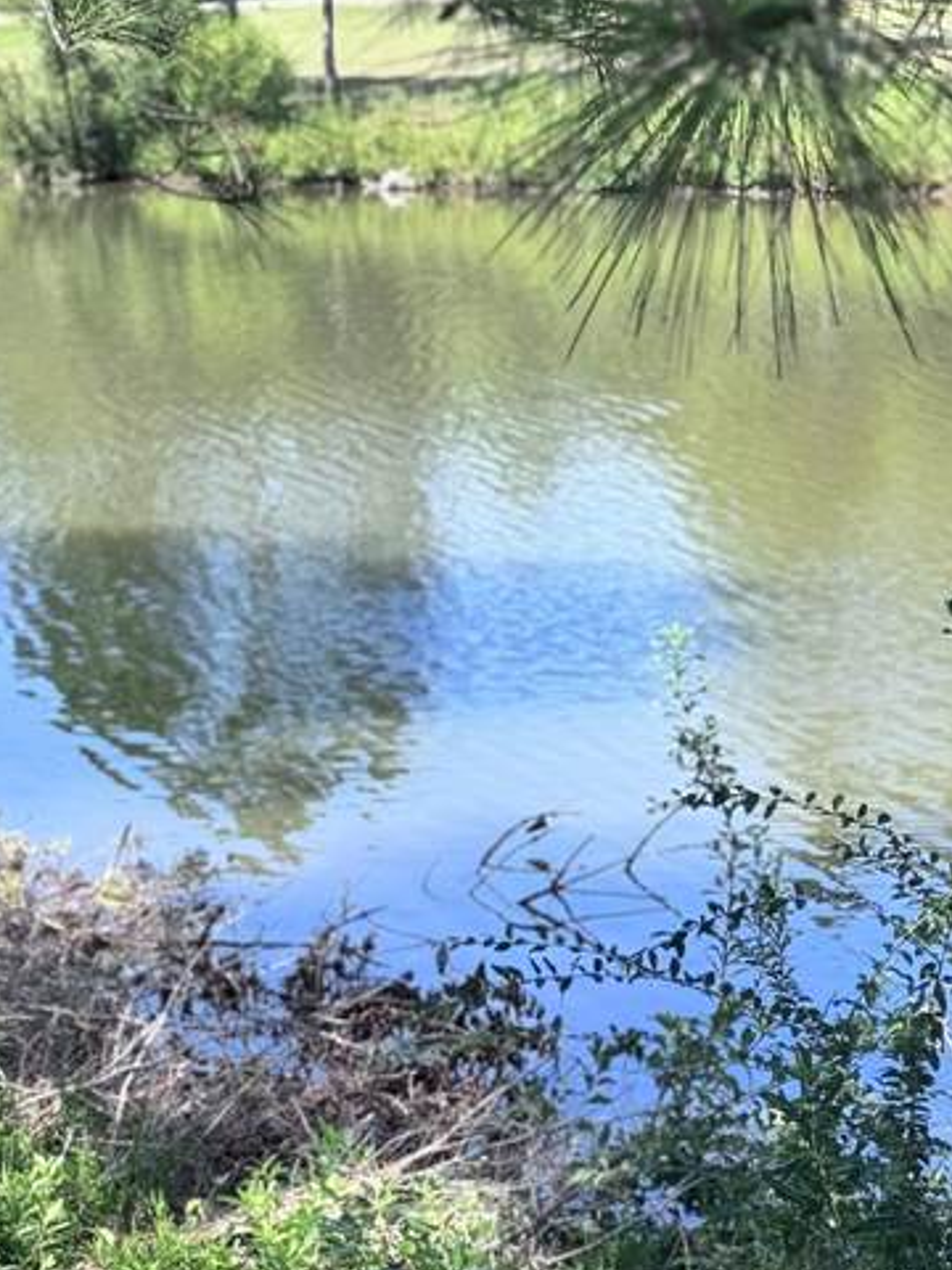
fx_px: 3520
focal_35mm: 96
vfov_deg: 20.4
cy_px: 820
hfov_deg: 15.4
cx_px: 600
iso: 64
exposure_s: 1/995
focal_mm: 6.76
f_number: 1.78
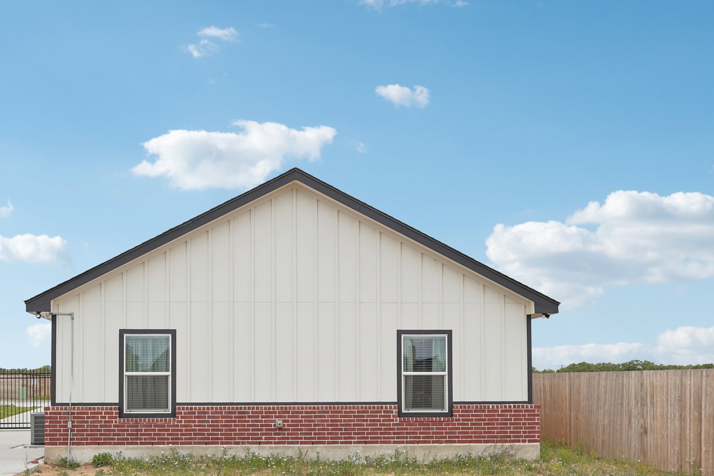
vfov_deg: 27.4
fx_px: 972
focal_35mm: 49
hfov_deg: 40.2
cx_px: 300
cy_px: 315
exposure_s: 1/400
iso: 100
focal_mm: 35
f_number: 8
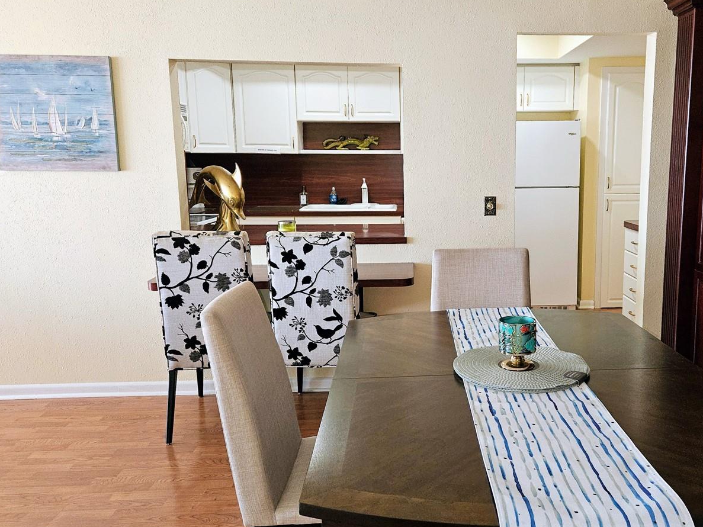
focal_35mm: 31
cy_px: 244
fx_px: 630
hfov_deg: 57.4
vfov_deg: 45.4
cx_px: 451
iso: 100
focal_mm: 5.4
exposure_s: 1/60
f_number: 1.8
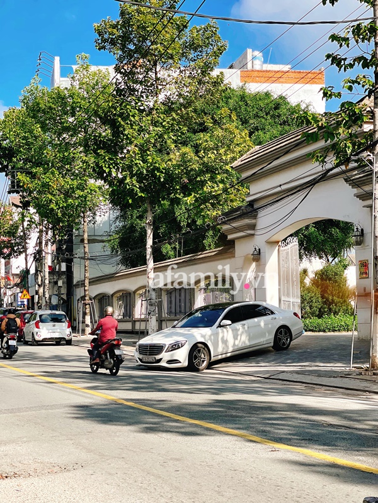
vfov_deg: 30.3
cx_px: 189
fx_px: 932
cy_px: 252
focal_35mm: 64
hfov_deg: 22.9
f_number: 2.2
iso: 20
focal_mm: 7.5
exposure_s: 1/525
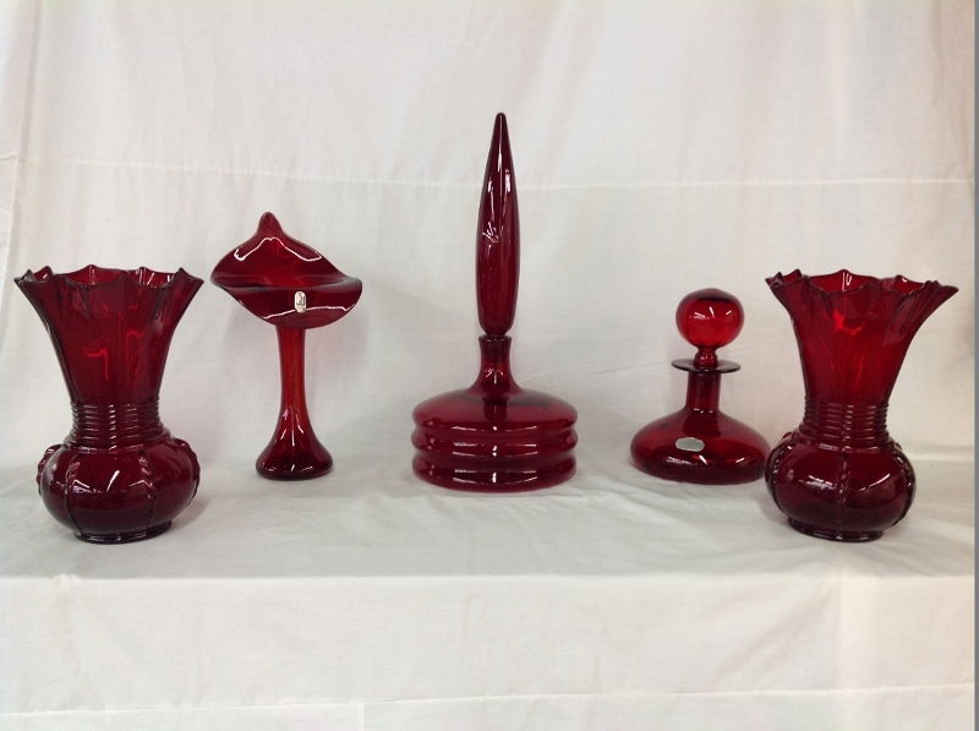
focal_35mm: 35
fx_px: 988
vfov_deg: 40.6
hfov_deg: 52.7
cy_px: 366
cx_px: 490
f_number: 2.4
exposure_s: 1/15
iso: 64
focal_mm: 4.28
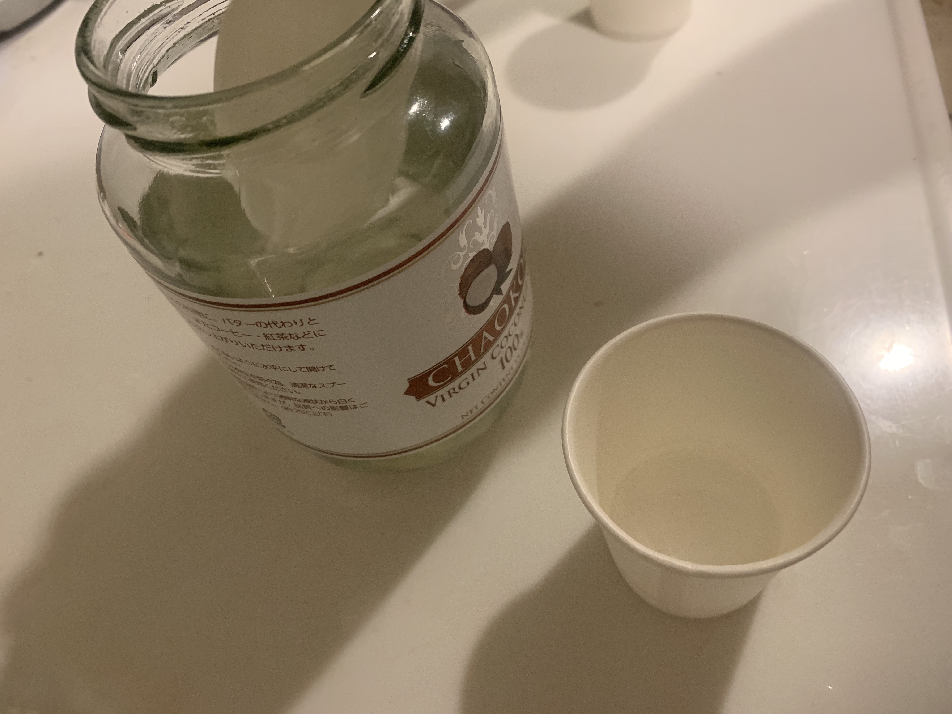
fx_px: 715
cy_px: 357
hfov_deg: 67.3
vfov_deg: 53.1
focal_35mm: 26
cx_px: 476
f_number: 1.8
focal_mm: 4.25
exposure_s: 1/60
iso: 320
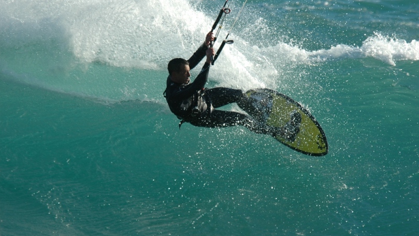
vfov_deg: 2.0
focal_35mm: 599
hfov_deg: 3.6
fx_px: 6654
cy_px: 115
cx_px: 209
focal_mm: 380
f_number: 5
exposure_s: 1/1000
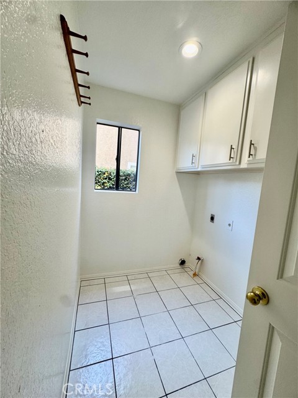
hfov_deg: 85.7
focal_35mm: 14
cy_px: 199
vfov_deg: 102.1
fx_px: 161
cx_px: 149
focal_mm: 2.22
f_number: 2.2
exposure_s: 1/120
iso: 100
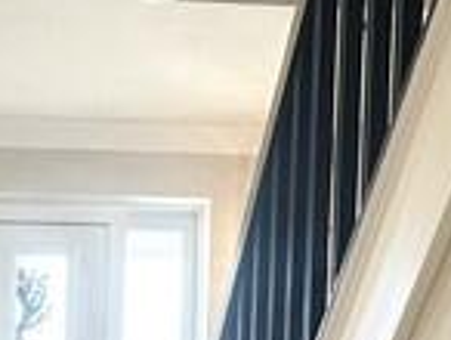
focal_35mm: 98
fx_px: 1279
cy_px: 609
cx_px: -9
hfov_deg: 19.4
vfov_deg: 13.6
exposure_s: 1/100
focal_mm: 2.22
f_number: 2.2
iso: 160
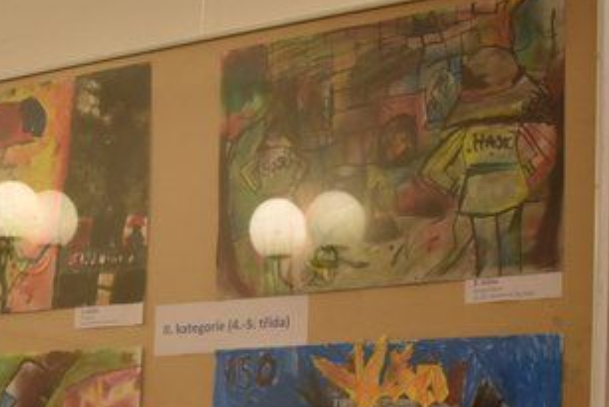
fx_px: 1489
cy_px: 491
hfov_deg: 22.3
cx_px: 10
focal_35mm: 88
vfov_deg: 15.0
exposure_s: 1/30
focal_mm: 18
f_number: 3.5
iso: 450
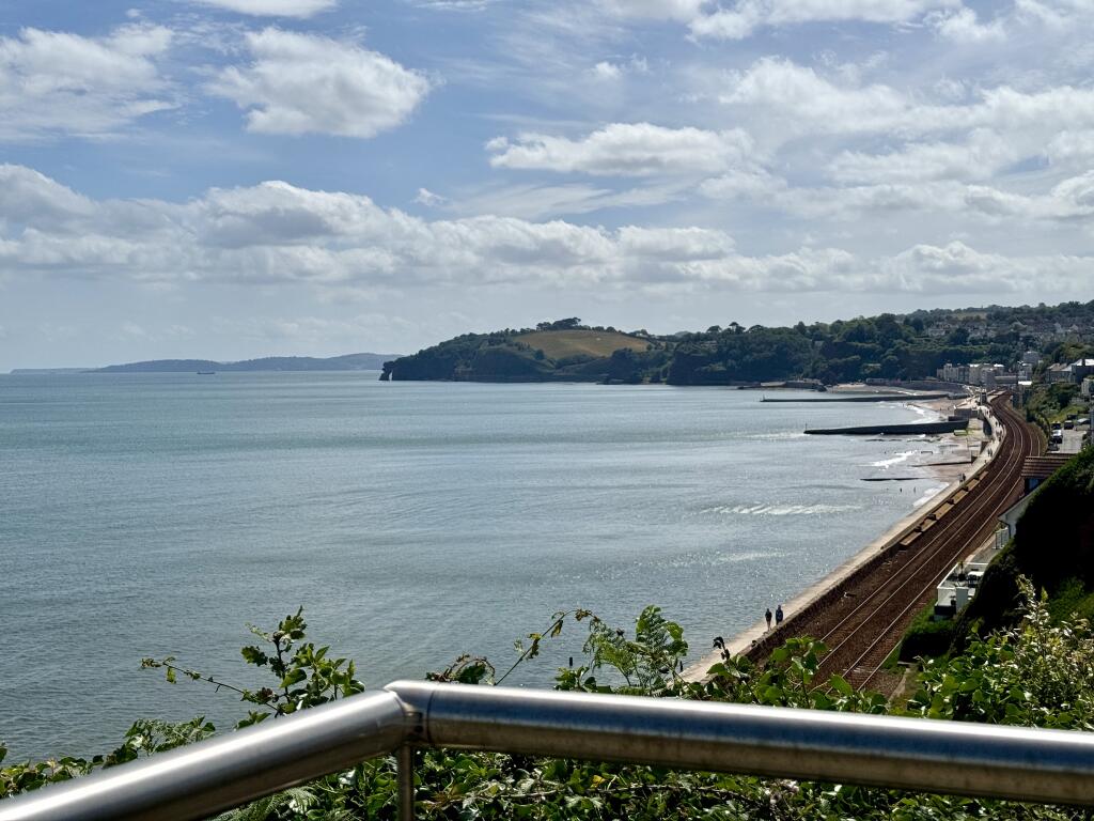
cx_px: 547
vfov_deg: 30.3
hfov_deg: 39.7
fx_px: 1517
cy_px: 410
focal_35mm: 48
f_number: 1.78
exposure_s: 1/15385
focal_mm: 6.76
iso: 64
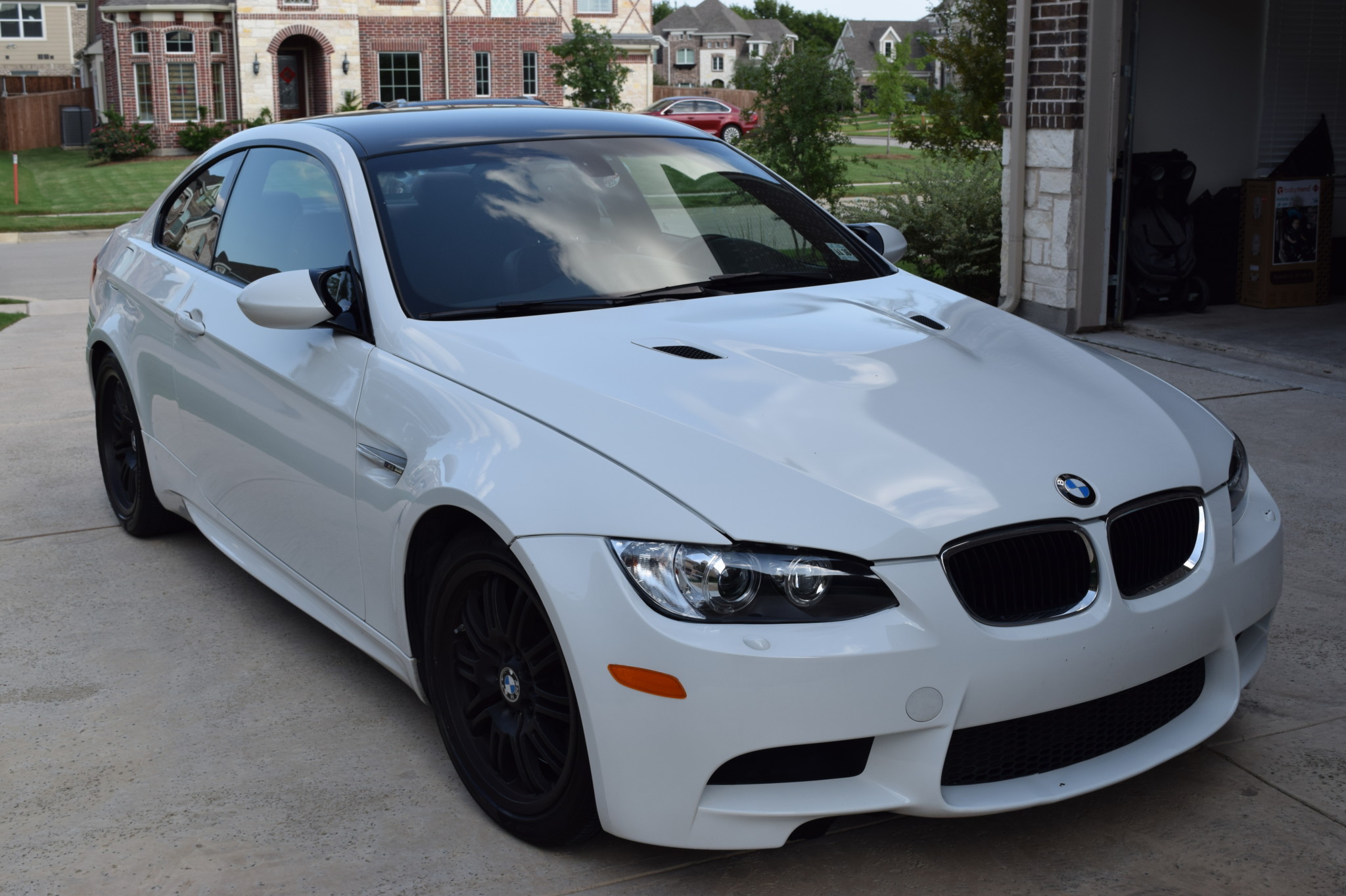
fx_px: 1626
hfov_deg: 45.0
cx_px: 673
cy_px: 448
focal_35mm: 44
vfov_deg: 30.8
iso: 200
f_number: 8
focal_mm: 29
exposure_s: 1/250
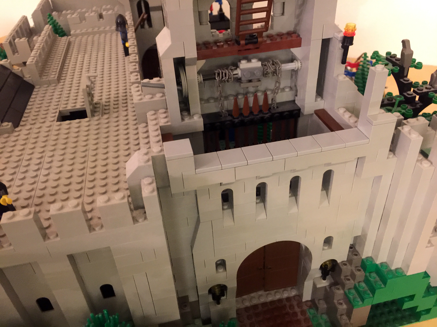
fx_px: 366
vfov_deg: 48.2
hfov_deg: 61.7
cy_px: 164
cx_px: 218
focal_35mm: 29
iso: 125
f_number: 2.2
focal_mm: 4.15
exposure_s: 1/4
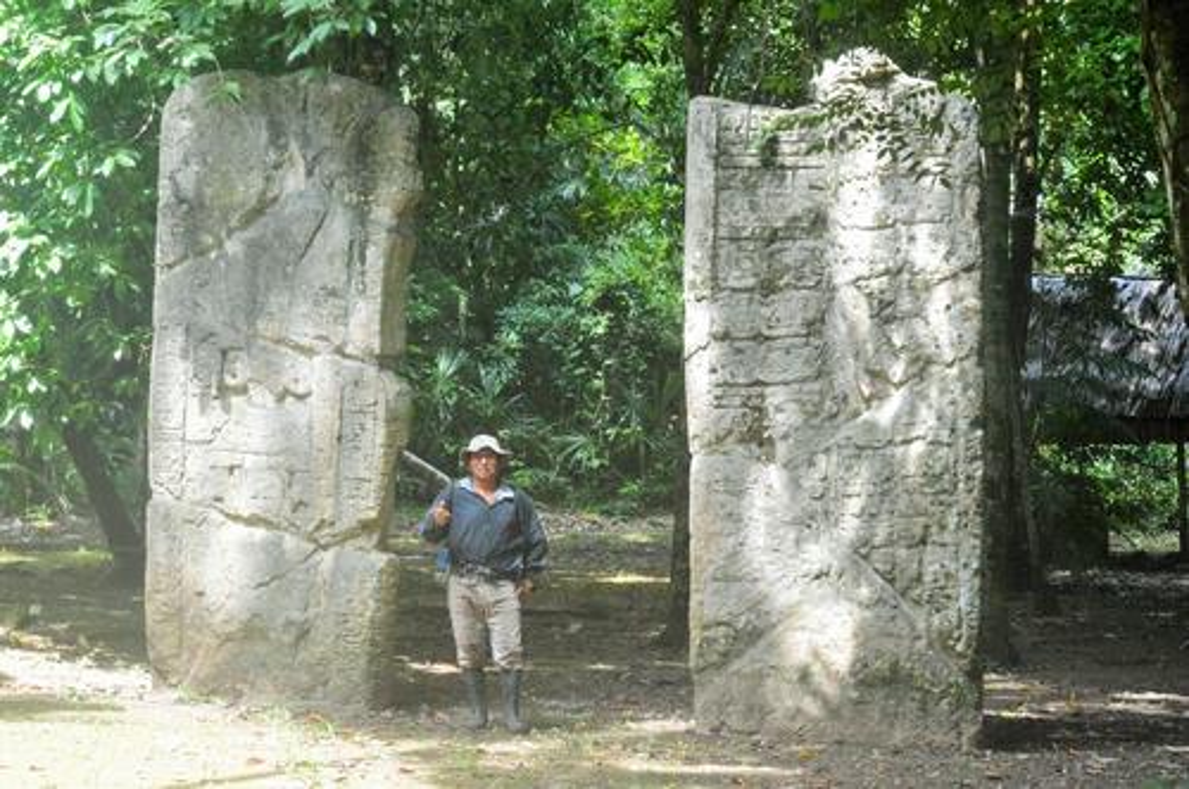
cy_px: 394
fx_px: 2721
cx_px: 594
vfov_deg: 16.5
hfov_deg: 24.6
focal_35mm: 82
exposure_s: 1/50
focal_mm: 55
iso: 3200
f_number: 22
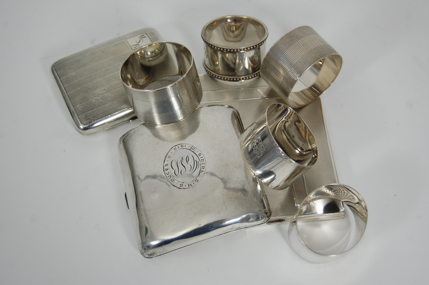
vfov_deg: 22.6
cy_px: 142
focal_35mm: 60
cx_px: 214
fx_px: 714
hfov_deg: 33.4
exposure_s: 1/60
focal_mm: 40
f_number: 5
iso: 400
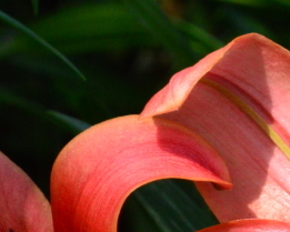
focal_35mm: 854
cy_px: 312
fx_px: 7331
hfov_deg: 2.3
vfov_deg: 1.8
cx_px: 314
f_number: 20
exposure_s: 1/250
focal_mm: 155
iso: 2200
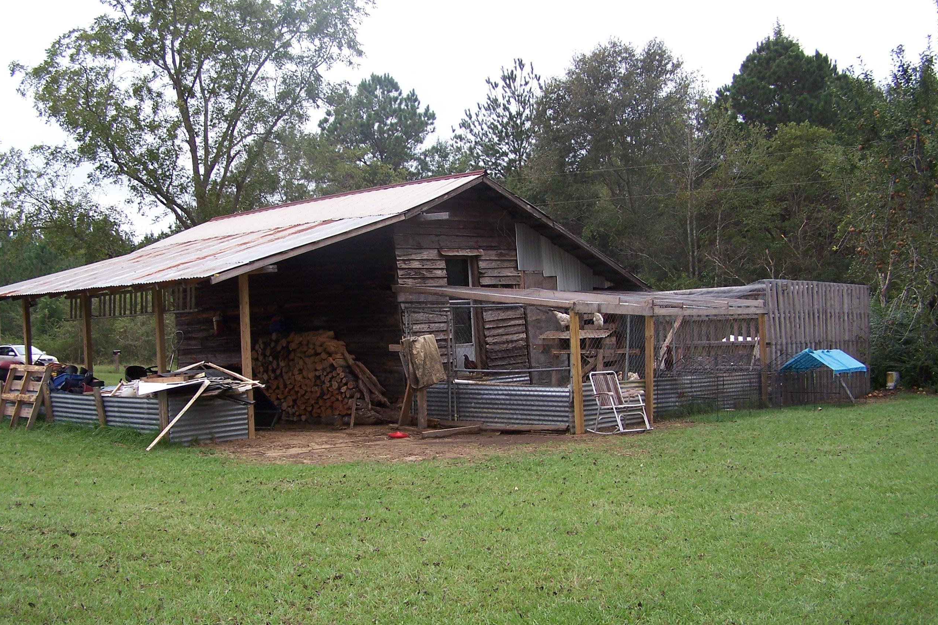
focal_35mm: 40
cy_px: 333
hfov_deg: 48.5
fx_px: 1042
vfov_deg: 33.4
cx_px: 467
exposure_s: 1/320
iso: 80
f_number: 2.8
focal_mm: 6.3
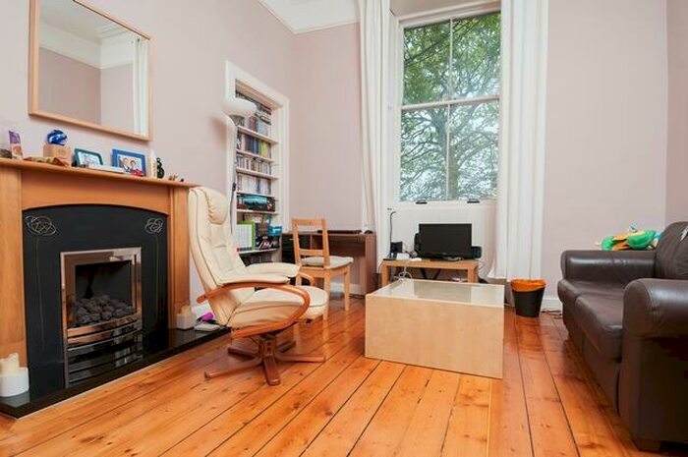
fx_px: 344
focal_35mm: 18
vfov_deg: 67.3
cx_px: 344
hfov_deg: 90.1
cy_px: 228
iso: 200
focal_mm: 12
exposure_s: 1/200
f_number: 8
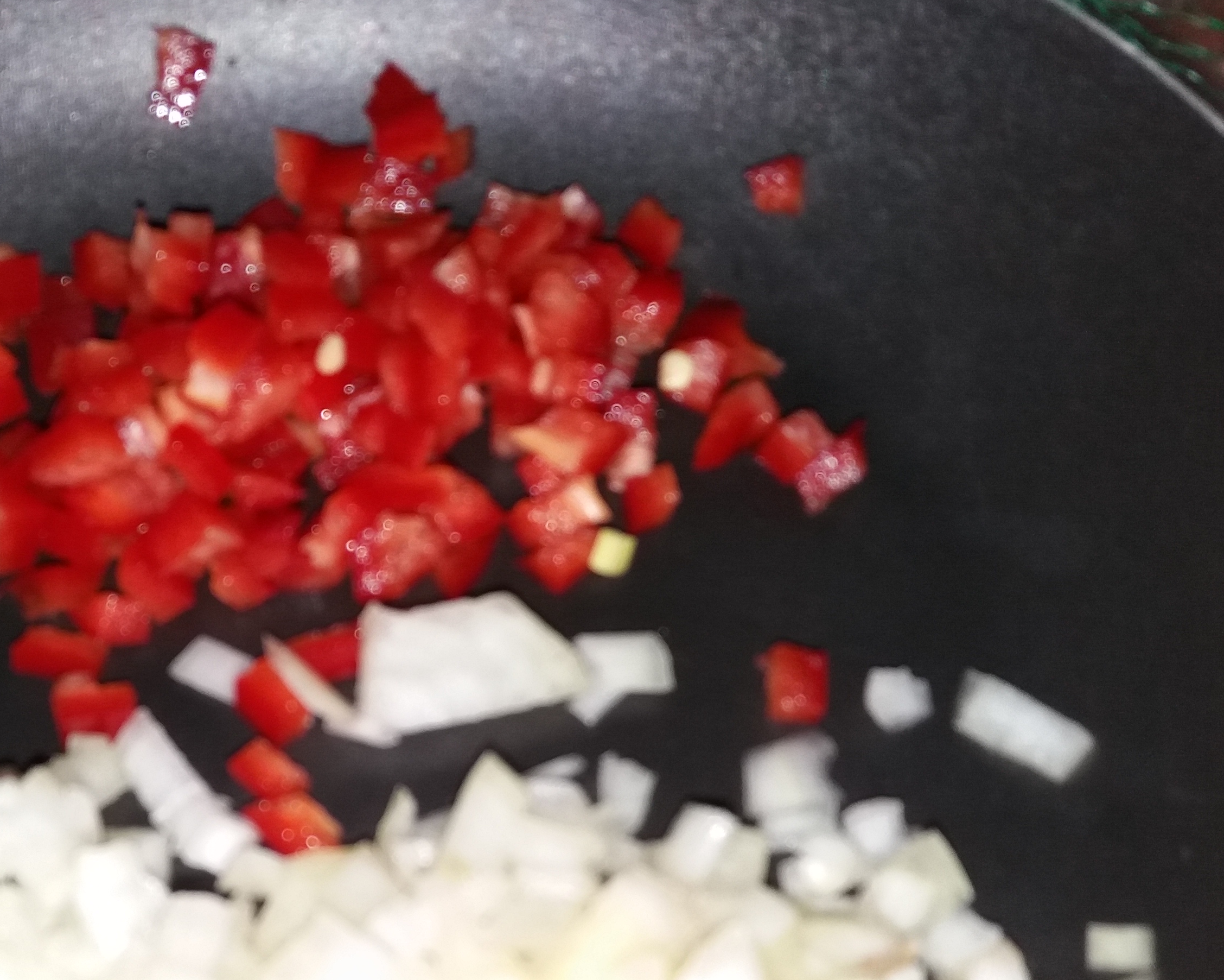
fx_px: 1811
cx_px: 359
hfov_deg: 36.7
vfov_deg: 29.4
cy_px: 824
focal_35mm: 50
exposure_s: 1/108
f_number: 1.9
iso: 64
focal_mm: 3.7
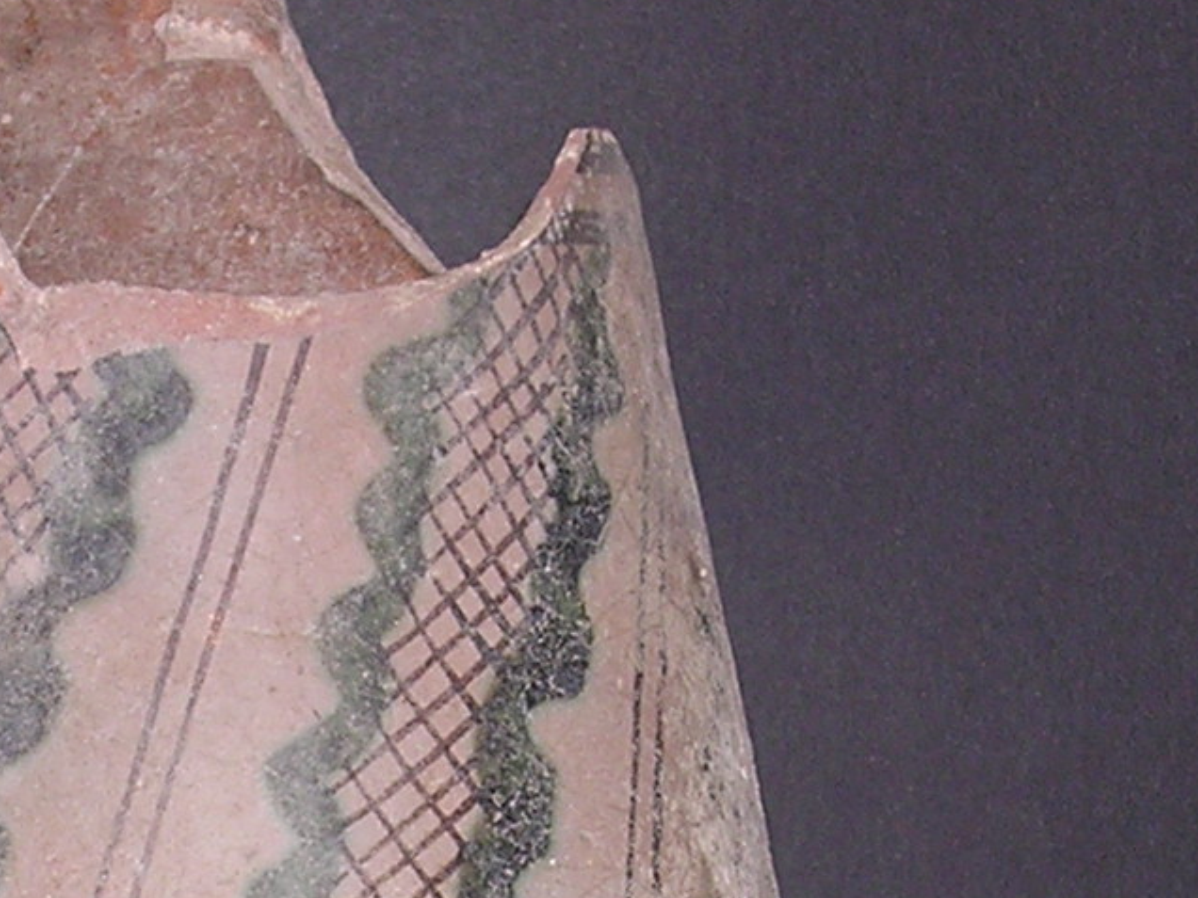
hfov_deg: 9.7
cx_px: 141
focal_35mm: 203
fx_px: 7025
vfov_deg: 7.3
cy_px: 996
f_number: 3.5
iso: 100
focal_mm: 9.6
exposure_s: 1/60.1
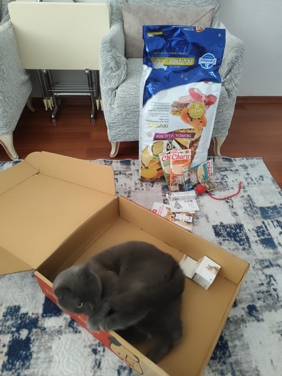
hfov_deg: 58.9
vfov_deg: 73.9
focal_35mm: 23
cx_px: 141
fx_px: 250
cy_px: 188
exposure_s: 1/20
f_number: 1.65
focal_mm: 6.14
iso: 2000
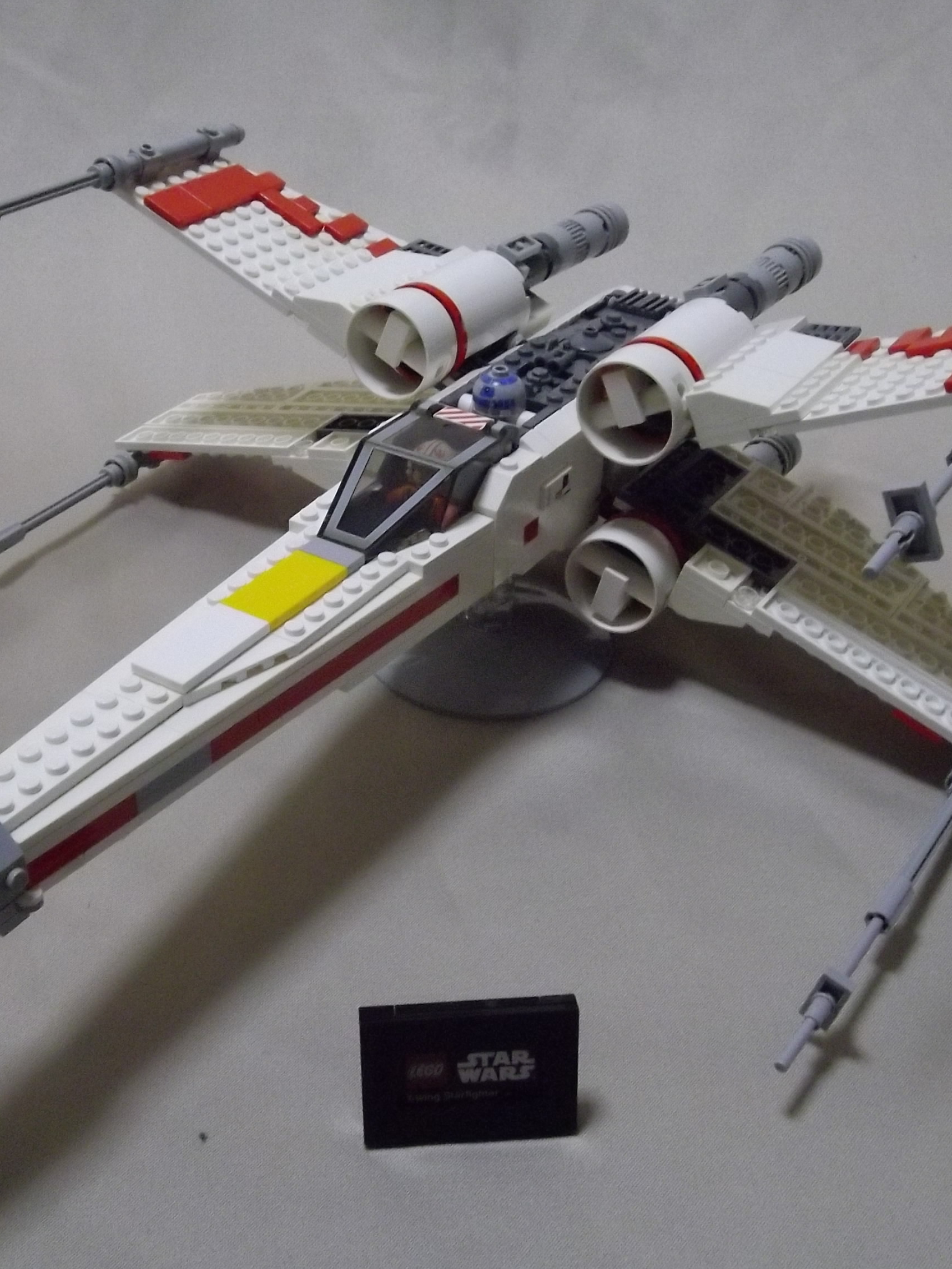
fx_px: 1576
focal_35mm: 43
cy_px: 633
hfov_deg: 33.6
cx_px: 441
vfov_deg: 43.8
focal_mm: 5.8
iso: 696
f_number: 3.5
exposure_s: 1/50
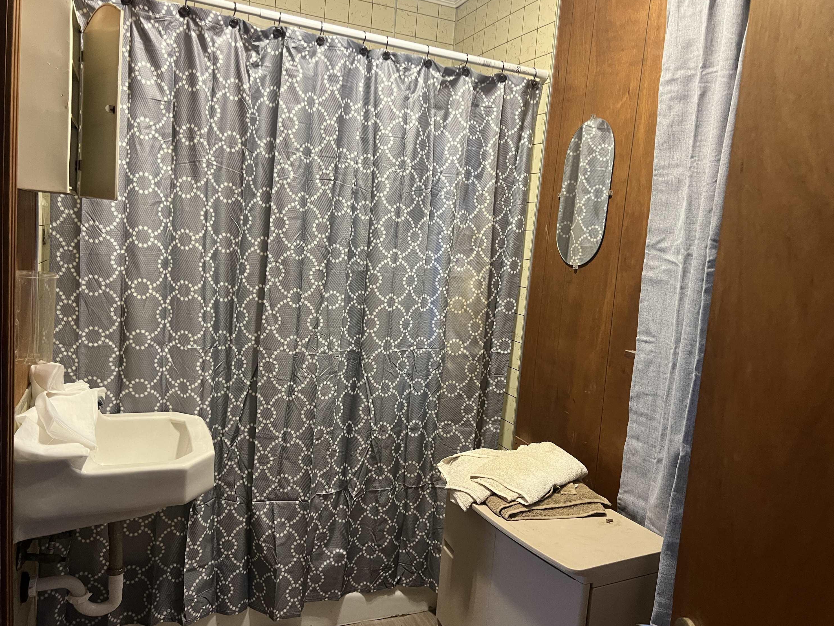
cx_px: 428
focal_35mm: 27
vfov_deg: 51.4
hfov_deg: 65.3
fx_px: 651
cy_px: 308
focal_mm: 5.7
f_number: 1.5
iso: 250
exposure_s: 1/60
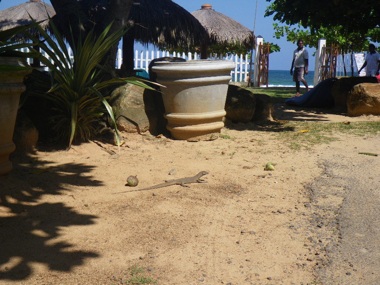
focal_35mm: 51
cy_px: 142
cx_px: 190
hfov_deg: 37.5
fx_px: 560
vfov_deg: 28.6
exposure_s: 1/400
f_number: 4.4
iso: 50
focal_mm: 9.1
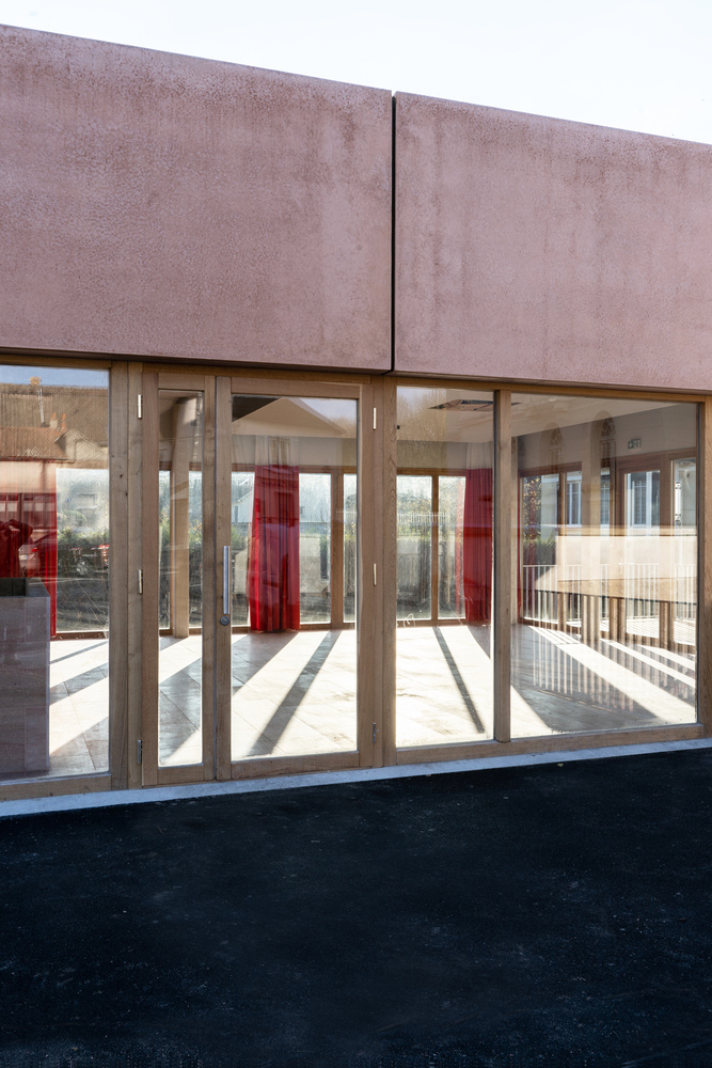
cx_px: 356
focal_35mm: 31
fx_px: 919
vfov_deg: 60.3
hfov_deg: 42.3
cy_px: 534
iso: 100
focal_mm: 31
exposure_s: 1/100
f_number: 16
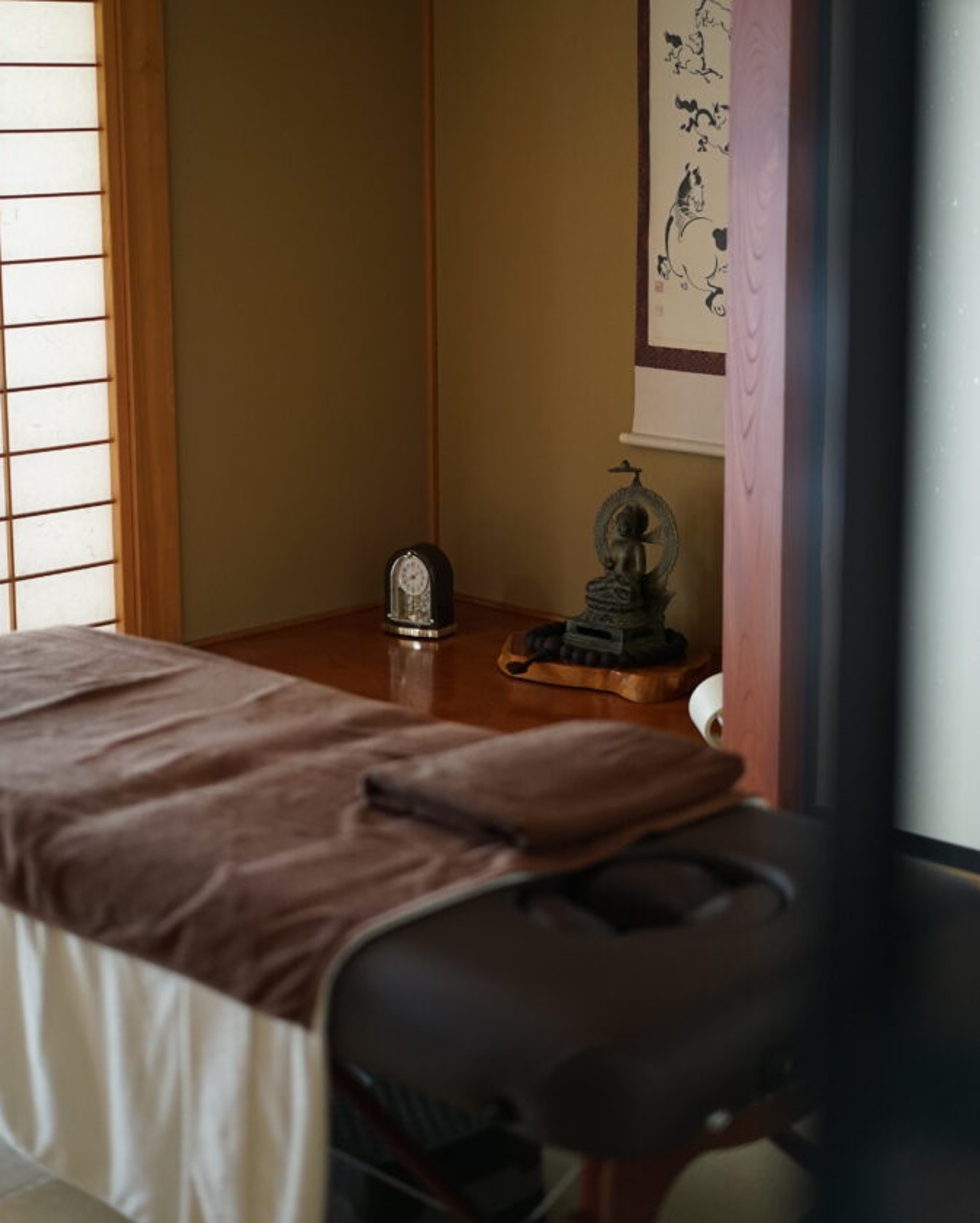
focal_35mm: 63
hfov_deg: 24.2
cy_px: 525
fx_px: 2282
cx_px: 487
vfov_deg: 30.0
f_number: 2
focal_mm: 55
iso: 2000
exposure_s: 1/160
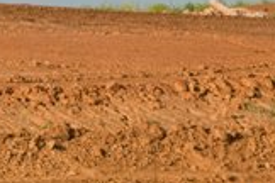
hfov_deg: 2.8
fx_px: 5721
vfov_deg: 1.8
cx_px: -15
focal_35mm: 749
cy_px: 297
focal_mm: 190
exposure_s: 1/400
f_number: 8
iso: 200
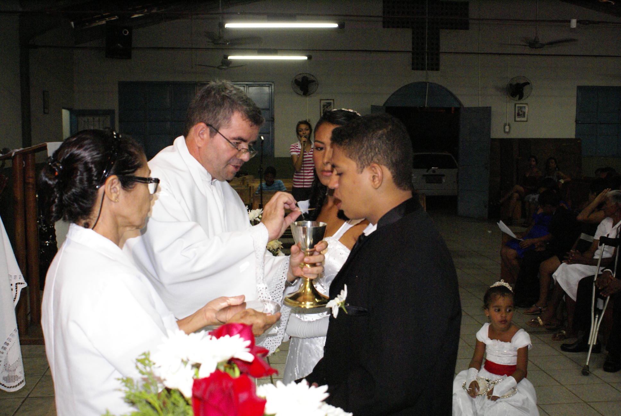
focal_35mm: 39
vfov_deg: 34.3
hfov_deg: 49.5
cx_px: 310
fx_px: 674
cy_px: 208
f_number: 5.6
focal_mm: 26
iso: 1600
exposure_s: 1/60
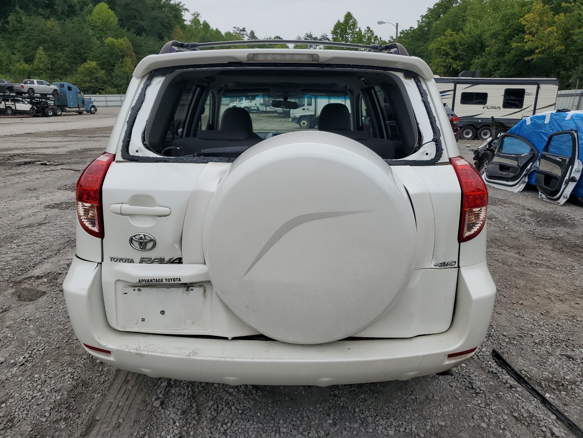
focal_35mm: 26
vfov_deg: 53.1
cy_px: 219
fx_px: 438
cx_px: 292
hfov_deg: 67.3
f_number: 1.5
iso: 50
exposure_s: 1/3333
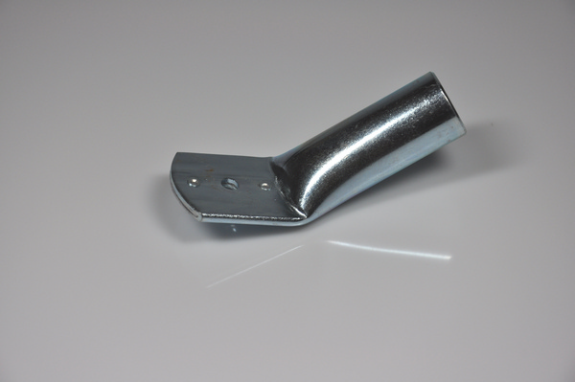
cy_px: 191
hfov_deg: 17.1
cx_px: 288
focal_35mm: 120
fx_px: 1915
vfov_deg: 11.4
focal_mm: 80
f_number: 5.6
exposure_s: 1/125
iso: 280
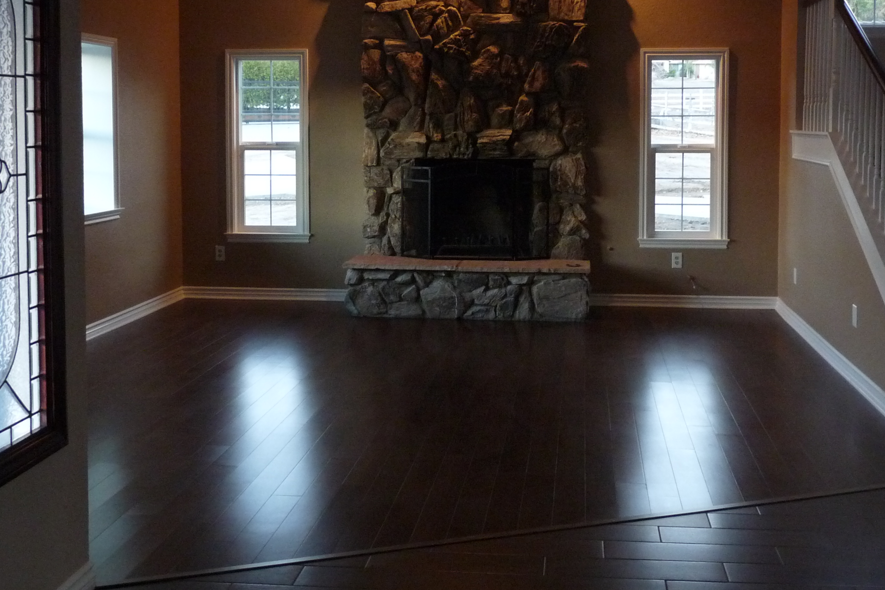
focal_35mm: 40
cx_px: 495
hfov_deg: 48.4
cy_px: 171
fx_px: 983
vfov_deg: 32.9
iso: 400
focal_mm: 4.8
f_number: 2.8
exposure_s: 1/15
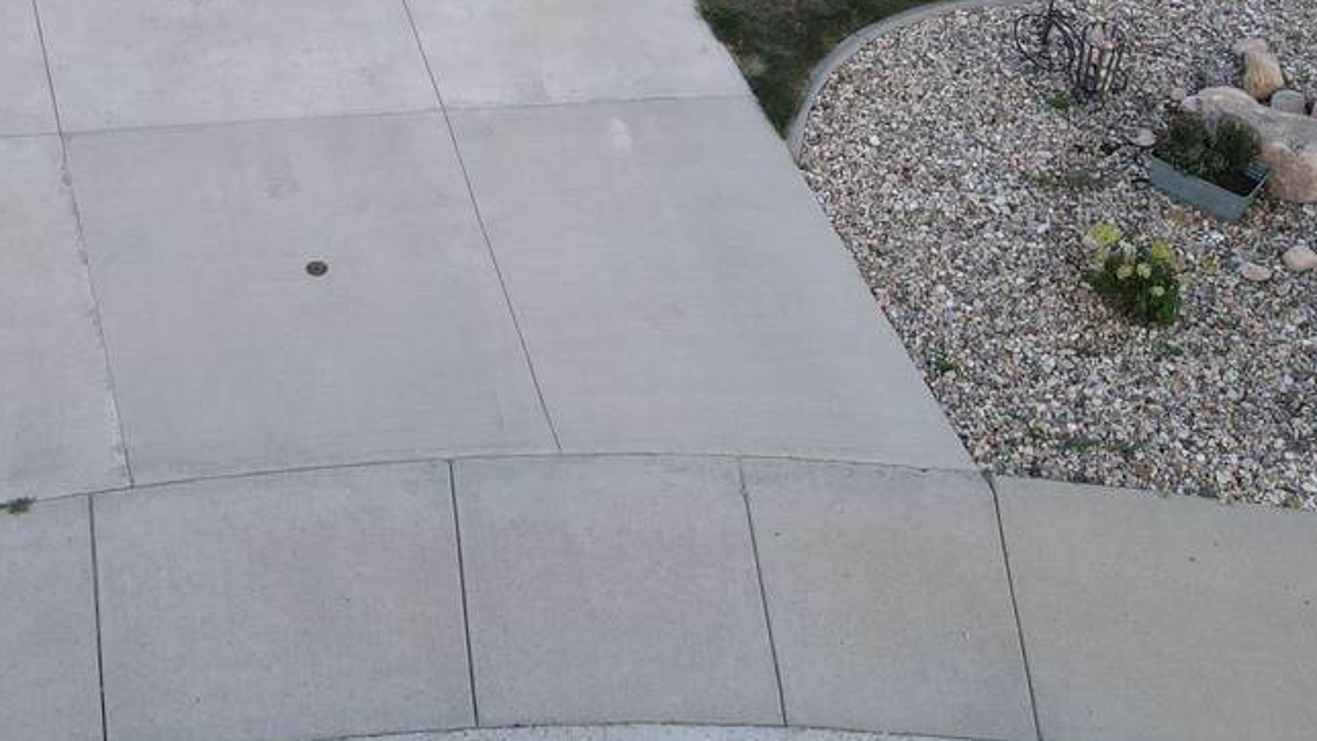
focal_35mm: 52
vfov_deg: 21.4
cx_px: 399
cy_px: -158
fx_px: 1816
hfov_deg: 39.2
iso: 110
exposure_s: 1/20
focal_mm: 4.5
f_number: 2.8
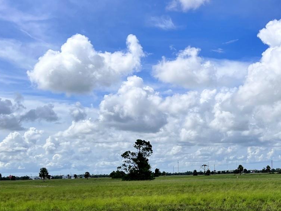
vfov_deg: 25.9
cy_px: 179
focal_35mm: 55
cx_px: 221
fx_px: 446
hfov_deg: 34.0
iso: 50
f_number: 1.5
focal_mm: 5.7
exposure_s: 1/8696
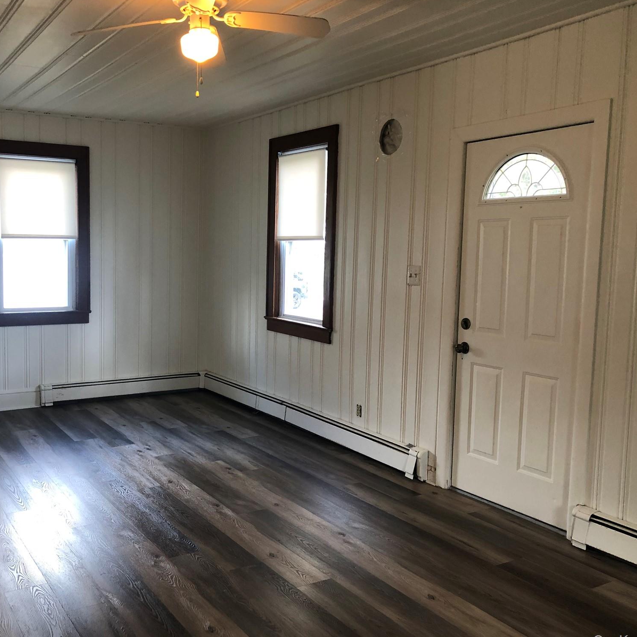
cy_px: 323
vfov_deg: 48.4
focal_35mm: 34
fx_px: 708
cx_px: 243
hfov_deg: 48.0
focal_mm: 3.99
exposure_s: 1/15
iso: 40
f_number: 1.8
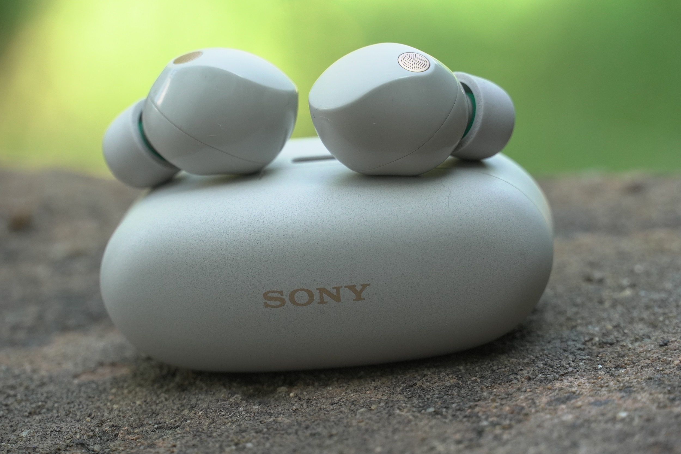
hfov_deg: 10.2
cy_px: 227
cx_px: 340
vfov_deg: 6.8
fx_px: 3801
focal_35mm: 201
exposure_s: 1/250
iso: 1000
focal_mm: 134
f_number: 7.1
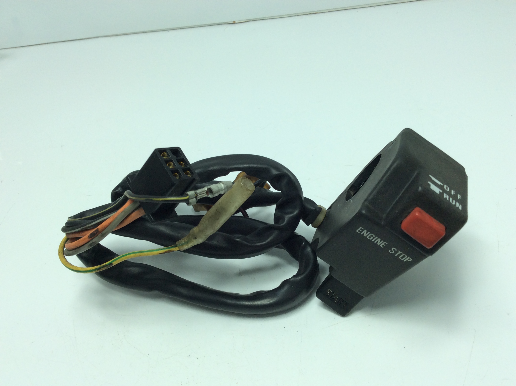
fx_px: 476
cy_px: 193
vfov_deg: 44.1
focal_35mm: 32
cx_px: 258
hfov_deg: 56.9
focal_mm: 3.3
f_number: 2.4
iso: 32
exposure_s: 1/430
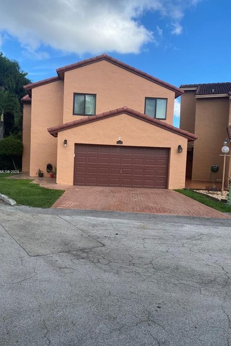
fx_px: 270
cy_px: 172
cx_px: 99
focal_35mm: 28
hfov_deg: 46.2
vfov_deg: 65.5
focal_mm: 4.25
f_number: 1.8
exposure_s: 1/2625
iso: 32
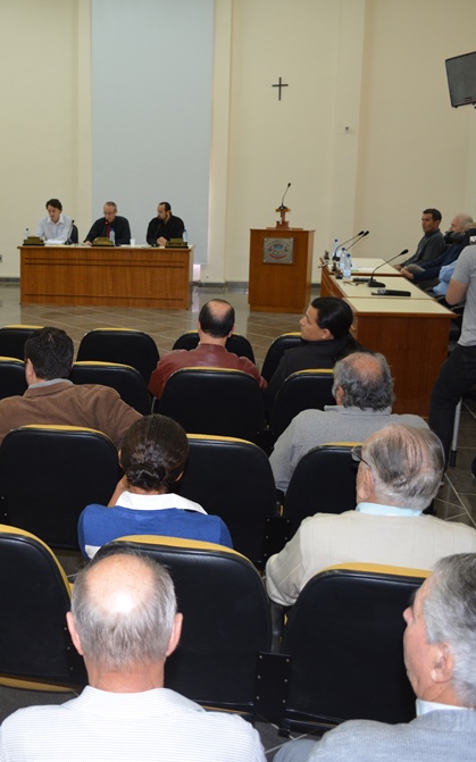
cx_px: -18
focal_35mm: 42
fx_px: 872
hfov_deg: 28.3
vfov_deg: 47.2
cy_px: 380
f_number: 4
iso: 720
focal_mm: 18
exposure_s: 1/60
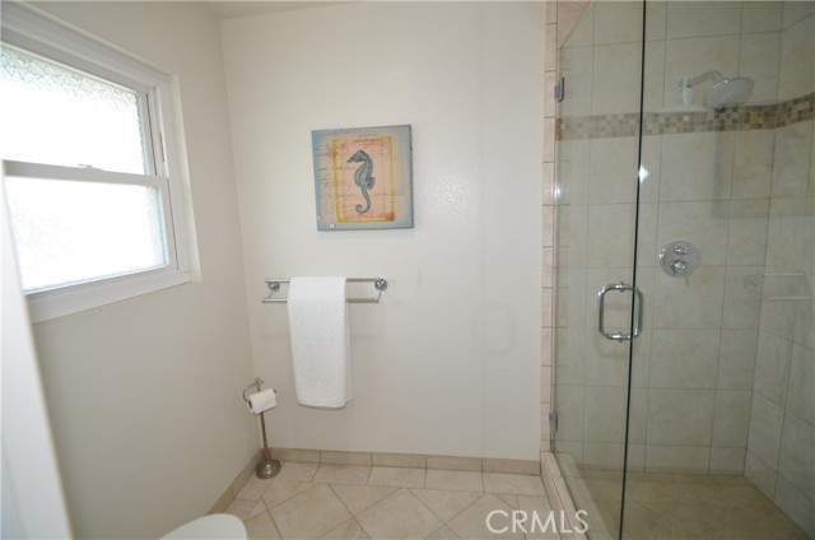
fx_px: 339
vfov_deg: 77.1
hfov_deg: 100.5
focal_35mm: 15
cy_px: 270
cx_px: 408
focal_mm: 10
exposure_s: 1/60
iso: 200
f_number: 4
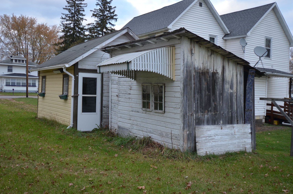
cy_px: 97
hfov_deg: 53.2
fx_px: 292
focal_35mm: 36
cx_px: 146
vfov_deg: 36.7
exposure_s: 1/60
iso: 160
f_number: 4.5
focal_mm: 24
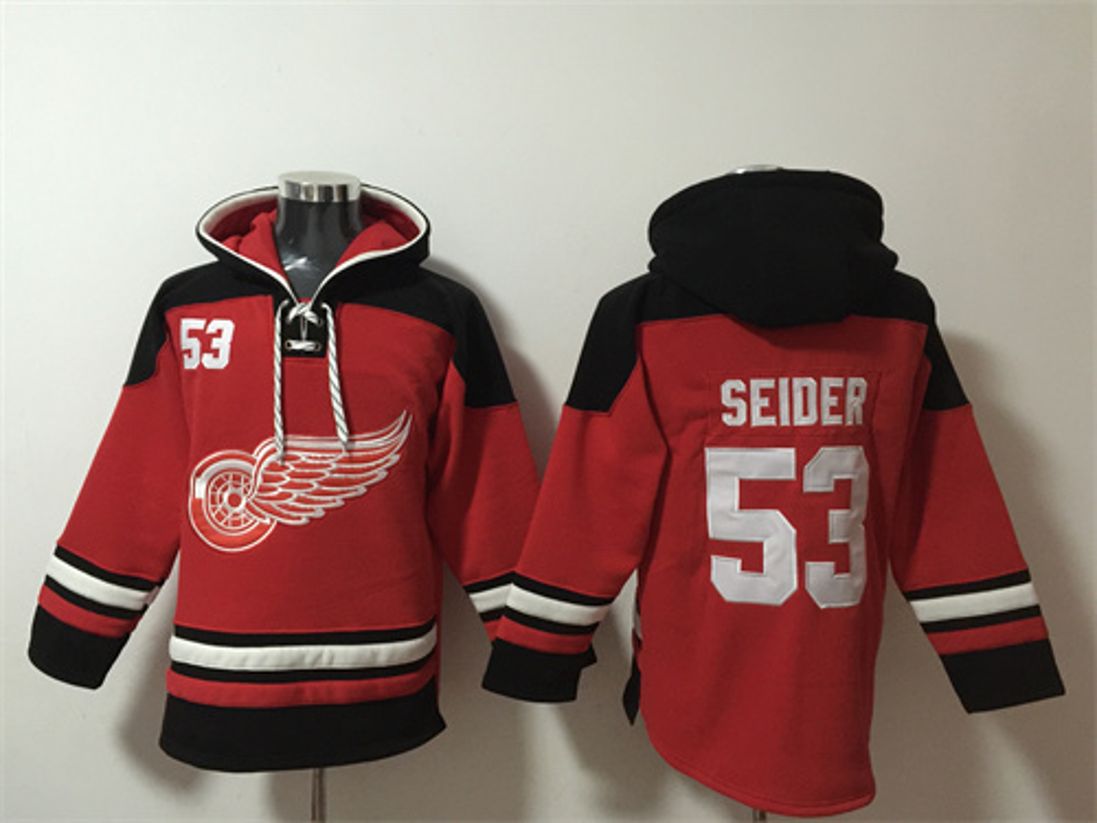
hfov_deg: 61.7
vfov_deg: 48.2
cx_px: 548
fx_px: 919
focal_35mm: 29
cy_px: 412
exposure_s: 1/8
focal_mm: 4.15
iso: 200
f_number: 2.2
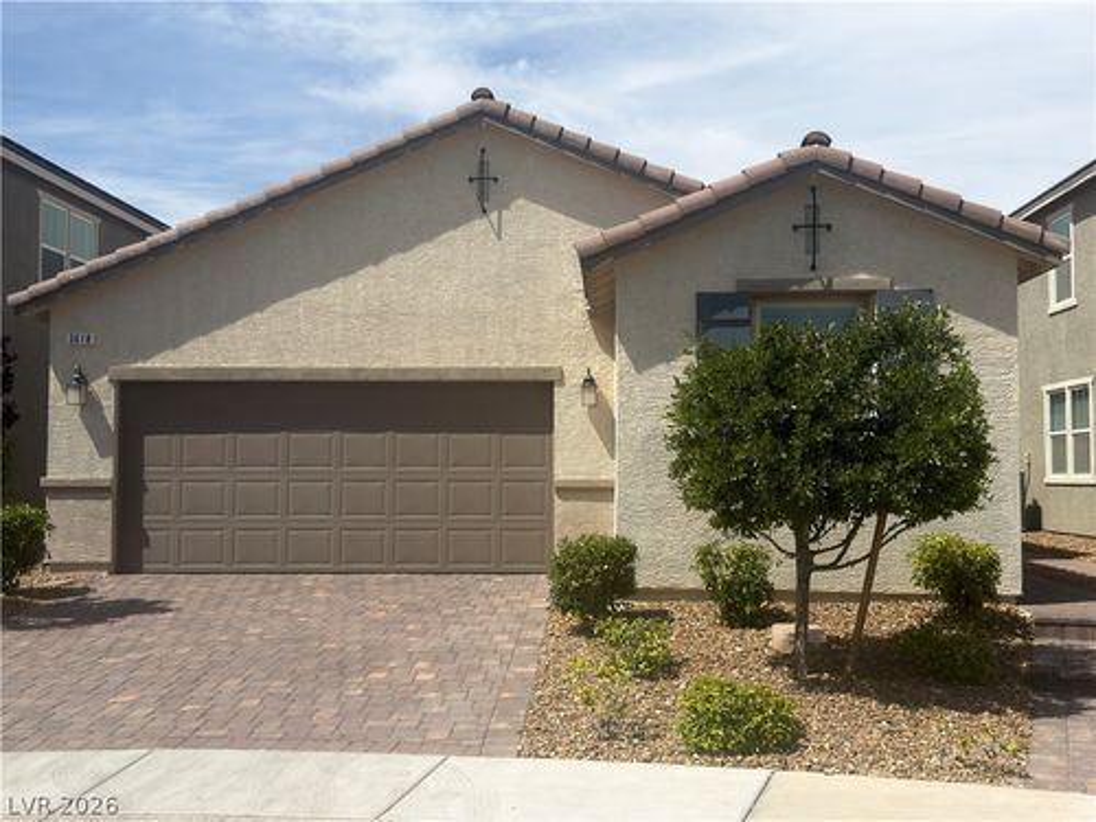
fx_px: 1235
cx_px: 548
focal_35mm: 39
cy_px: 411
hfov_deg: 47.9
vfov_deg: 36.8
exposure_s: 1/6897
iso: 64
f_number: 1.78
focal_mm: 6.76
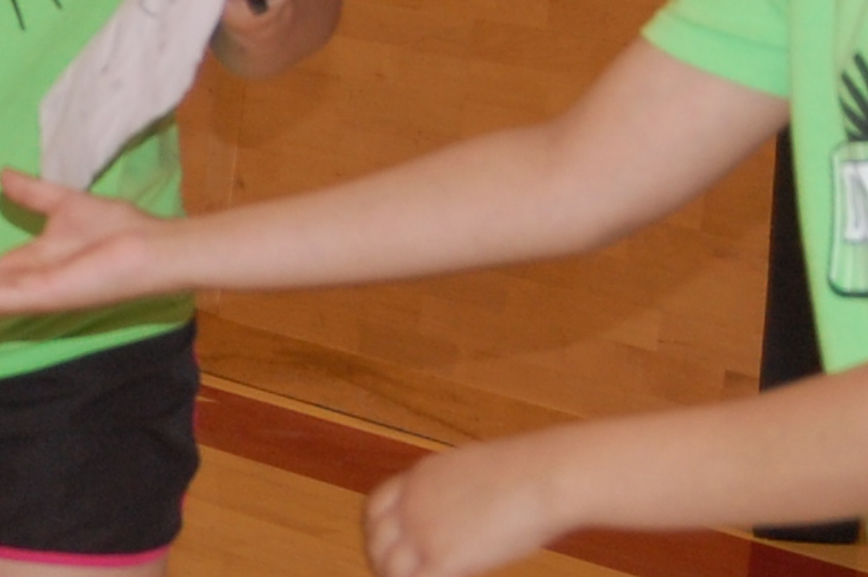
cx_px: -501
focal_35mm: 180
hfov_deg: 10.9
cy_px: 312
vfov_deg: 7.6
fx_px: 4335
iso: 400
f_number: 4.2
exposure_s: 1/60
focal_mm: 26
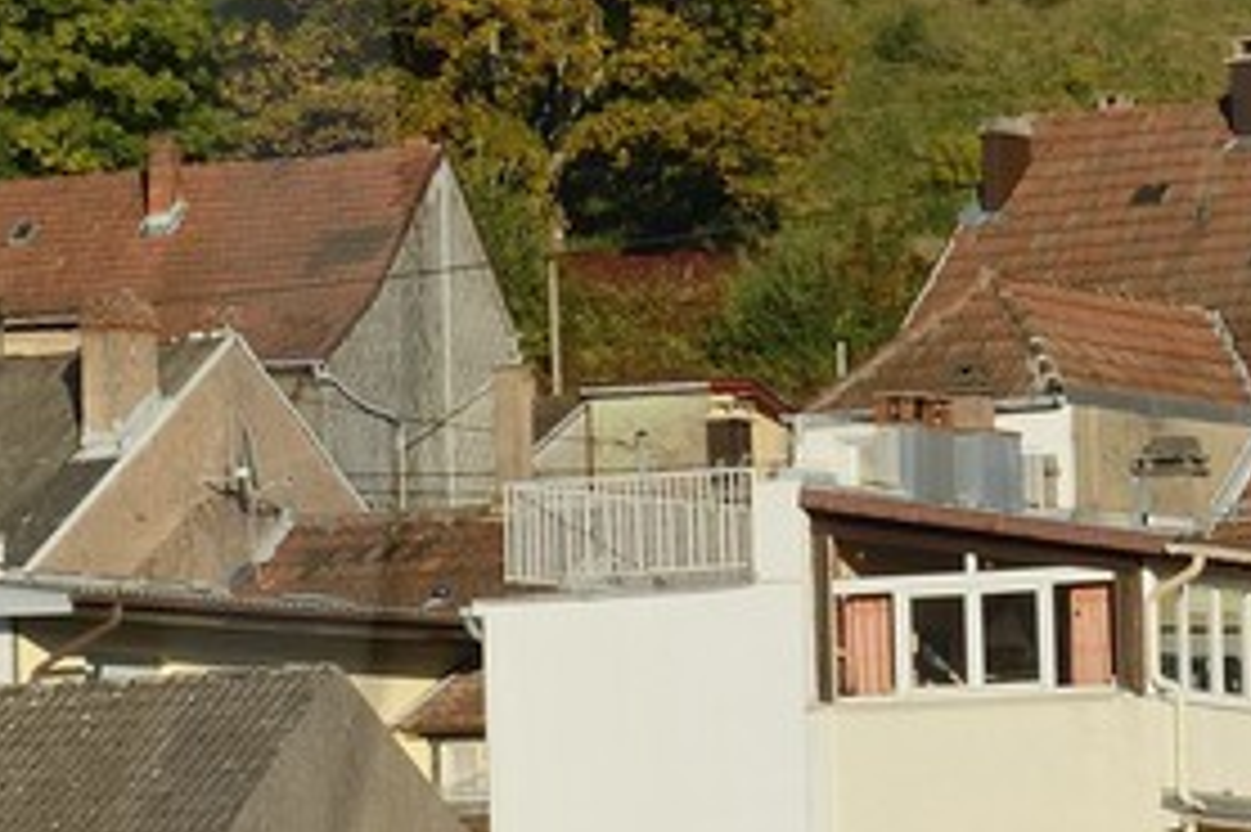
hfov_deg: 7.1
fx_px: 9585
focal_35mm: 276
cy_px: 279
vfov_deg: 5.0
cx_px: -1454
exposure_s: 1/250
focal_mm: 48
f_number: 14
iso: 200
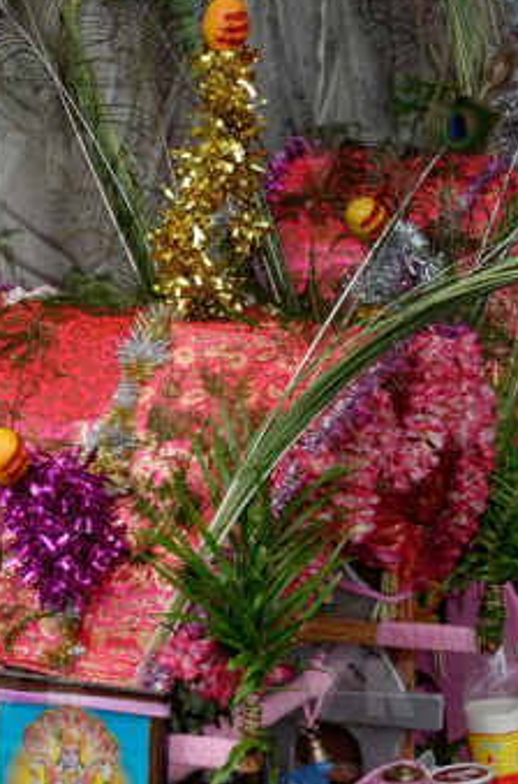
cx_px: 355
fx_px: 4039
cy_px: 479
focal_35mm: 186
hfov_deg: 7.3
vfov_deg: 11.1
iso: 250
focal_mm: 70
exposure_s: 1/200
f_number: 8
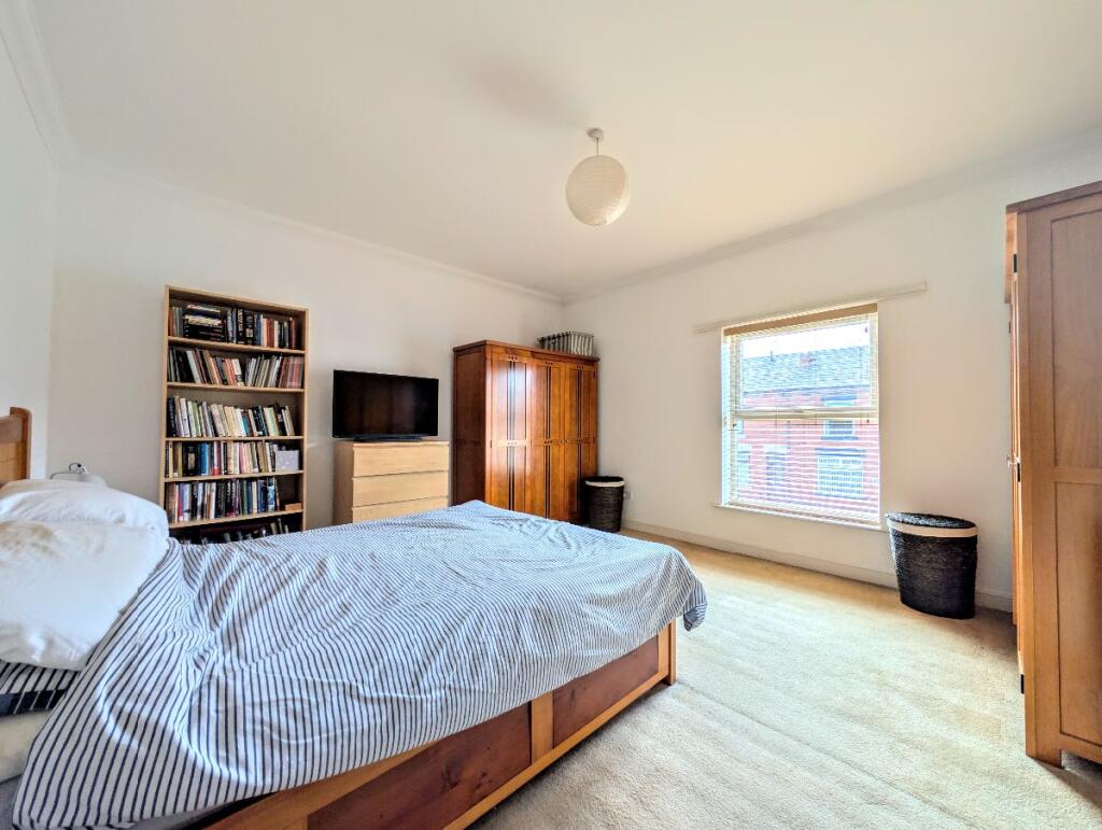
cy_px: 415
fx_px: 383
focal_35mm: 12
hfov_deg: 110.5
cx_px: 551
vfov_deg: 94.6
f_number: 1.7
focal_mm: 2.02
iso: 52
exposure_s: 1/113
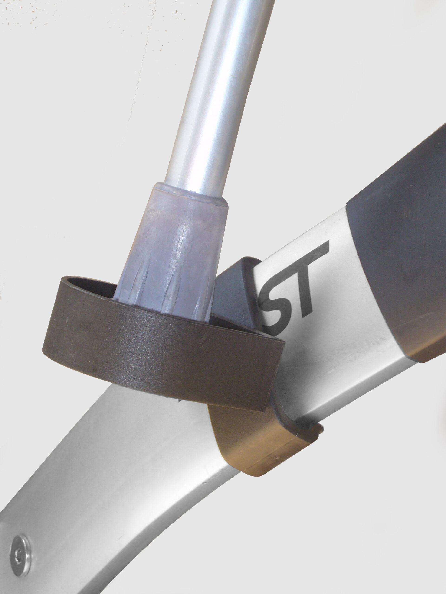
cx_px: 223
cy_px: 297
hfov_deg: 17.2
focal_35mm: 86
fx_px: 1477
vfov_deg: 22.8
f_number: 5
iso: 80
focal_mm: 14.2
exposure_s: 1/30
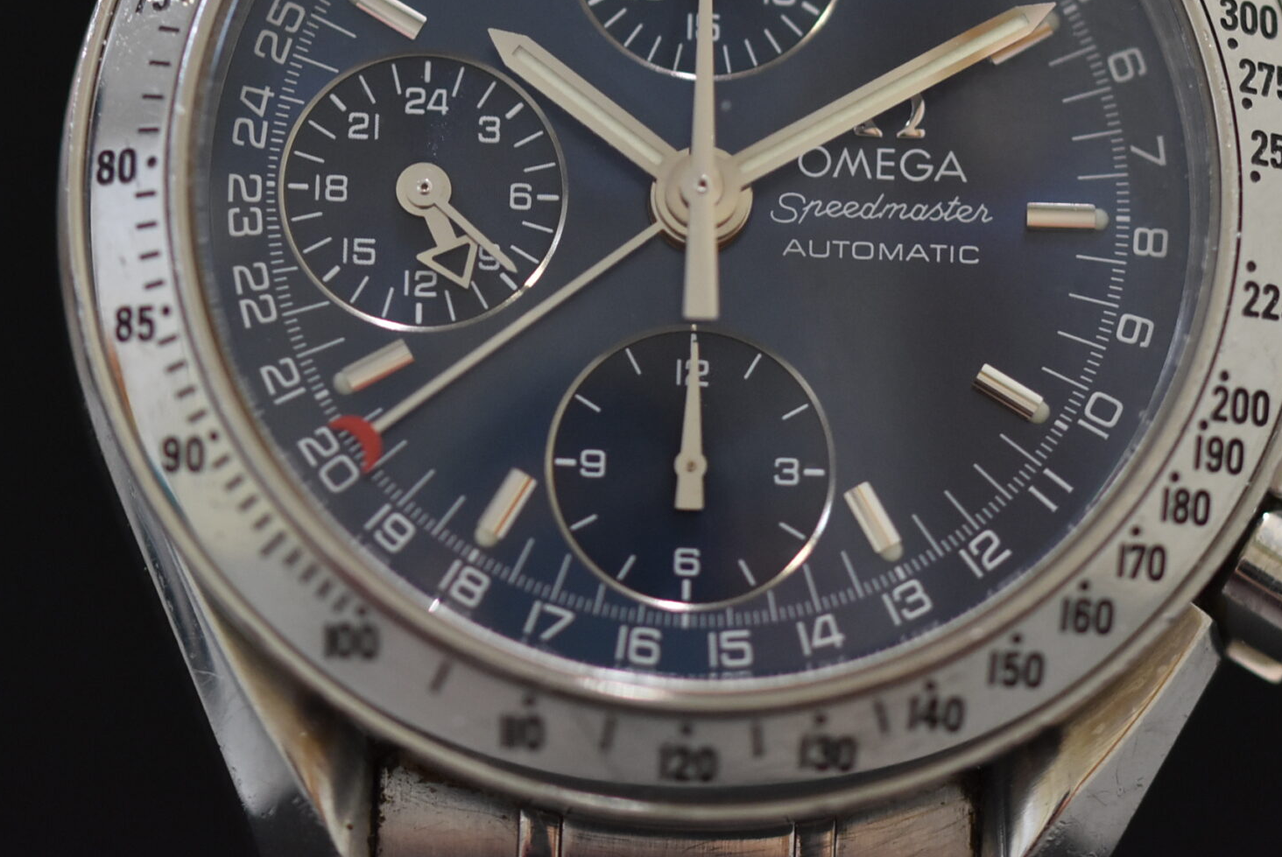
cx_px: 676
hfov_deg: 8.7
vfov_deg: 5.8
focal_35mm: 236
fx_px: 8412
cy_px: 184
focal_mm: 90
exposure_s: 1/125
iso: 1000
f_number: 4
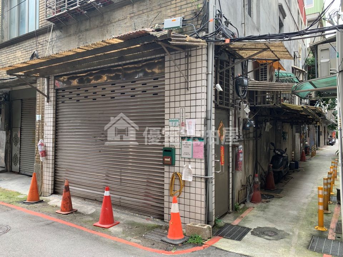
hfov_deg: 67.3
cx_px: 172
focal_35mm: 26
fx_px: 258
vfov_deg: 53.1
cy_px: 128
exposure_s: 1/122
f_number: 1.8
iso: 25
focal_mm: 4.25
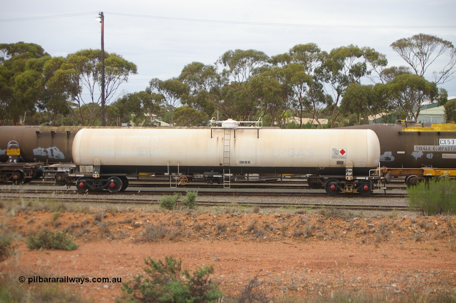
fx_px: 949
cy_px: 152
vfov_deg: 18.1
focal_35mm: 75
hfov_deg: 27.0
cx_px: 228
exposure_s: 1/45
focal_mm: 50
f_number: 5.6
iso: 200
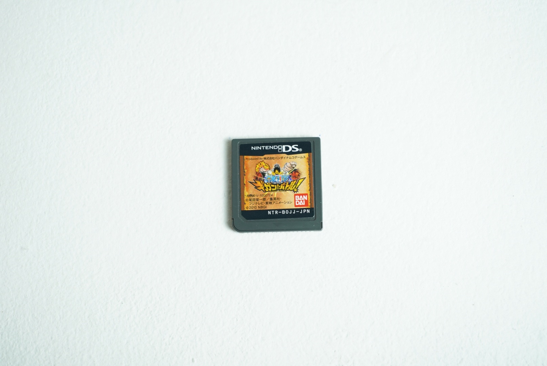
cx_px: 274
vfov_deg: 19.5
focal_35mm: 70
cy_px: 183
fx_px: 1064
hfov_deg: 28.8
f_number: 7.1
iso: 2000
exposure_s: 1/80
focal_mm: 70
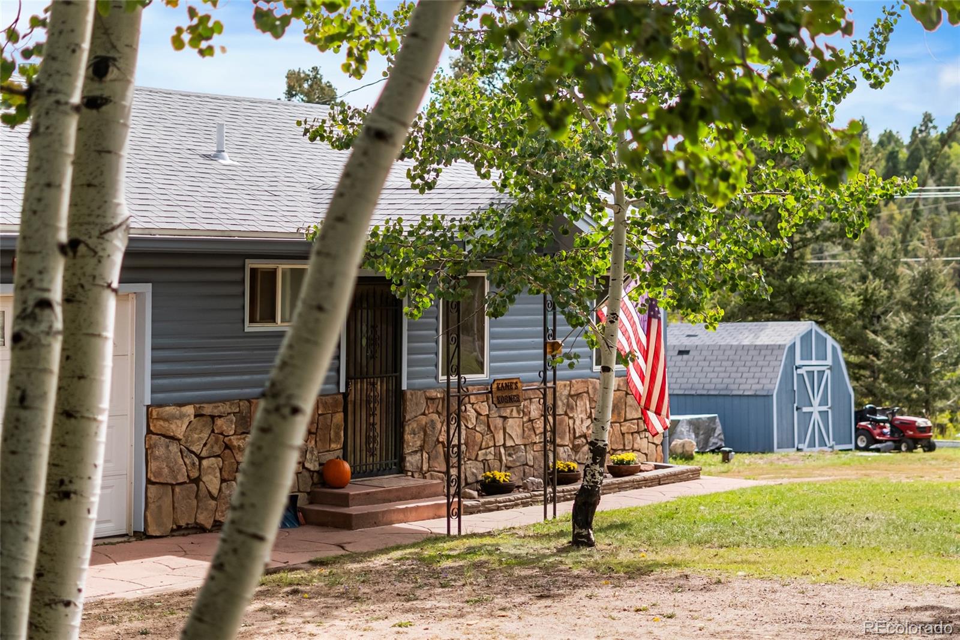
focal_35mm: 75
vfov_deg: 18.2
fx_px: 1999
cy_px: 320
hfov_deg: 27.0
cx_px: 480
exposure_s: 1/6400
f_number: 1.8
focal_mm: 50
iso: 200
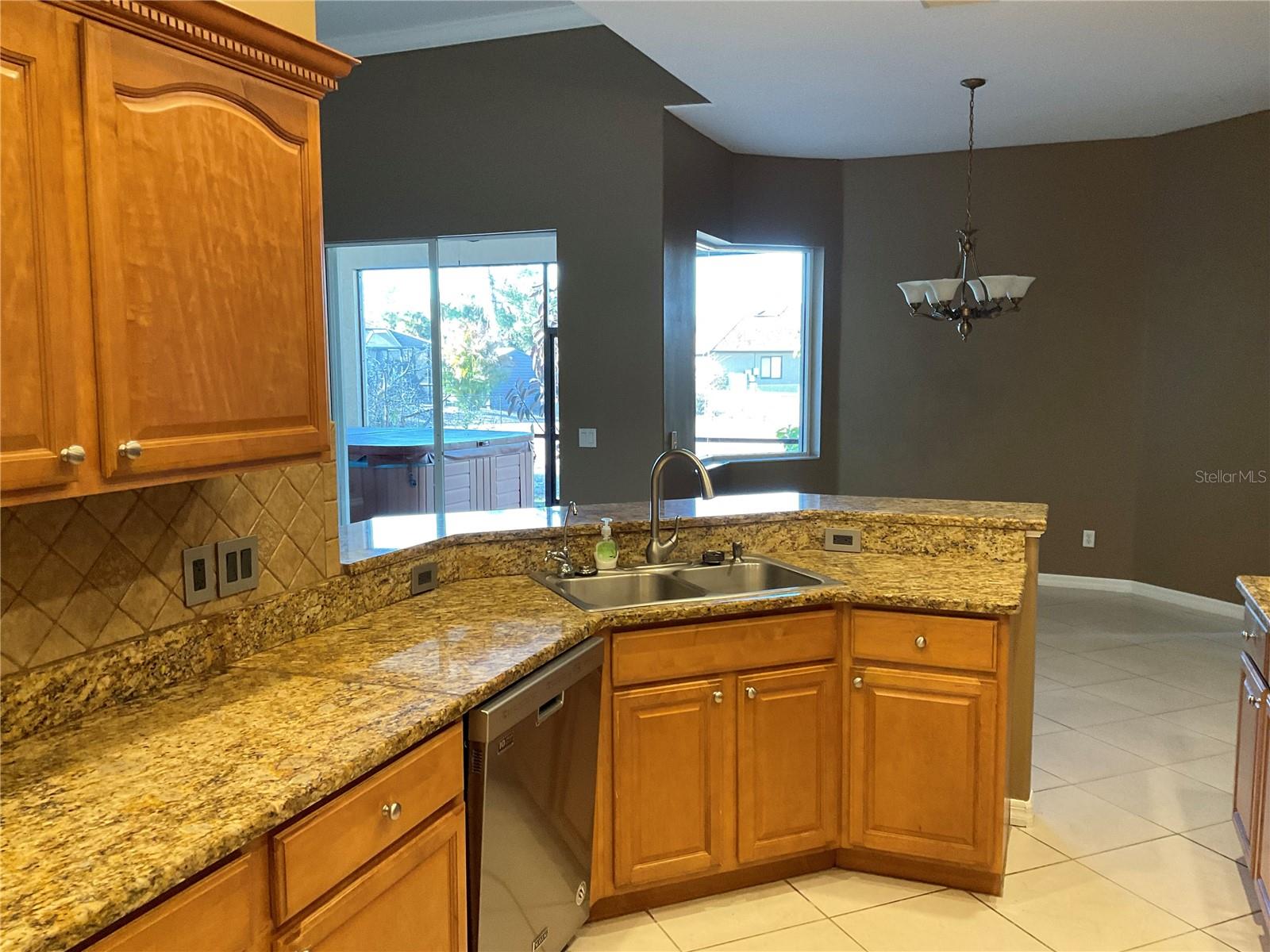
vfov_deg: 48.2
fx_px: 1064
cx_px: 635
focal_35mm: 29
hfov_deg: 61.7
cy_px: 476
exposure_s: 1/60
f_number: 1.8
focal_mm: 3
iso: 160
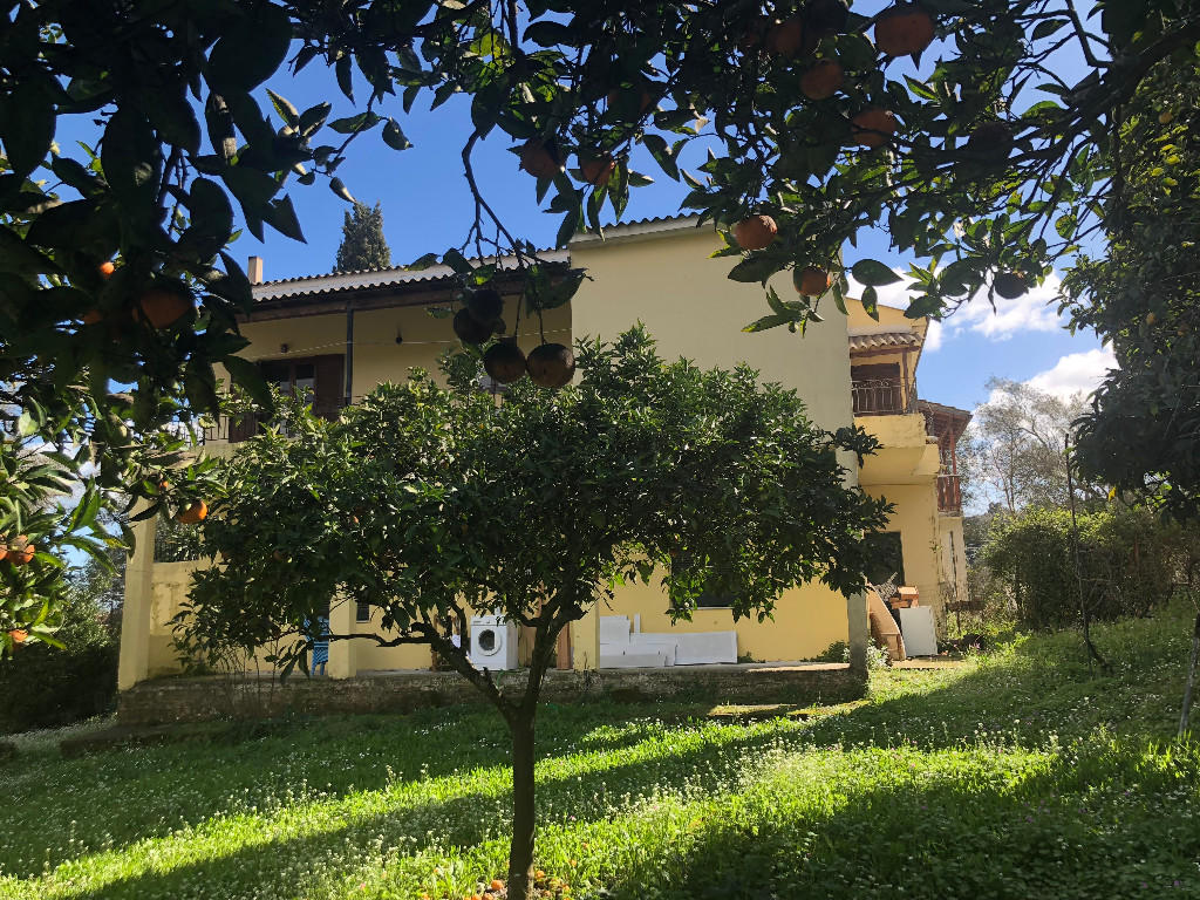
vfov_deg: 49.7
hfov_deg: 63.4
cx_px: 600
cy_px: 450
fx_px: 971
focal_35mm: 28
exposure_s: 1/571
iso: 20
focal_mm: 3.99
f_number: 1.8
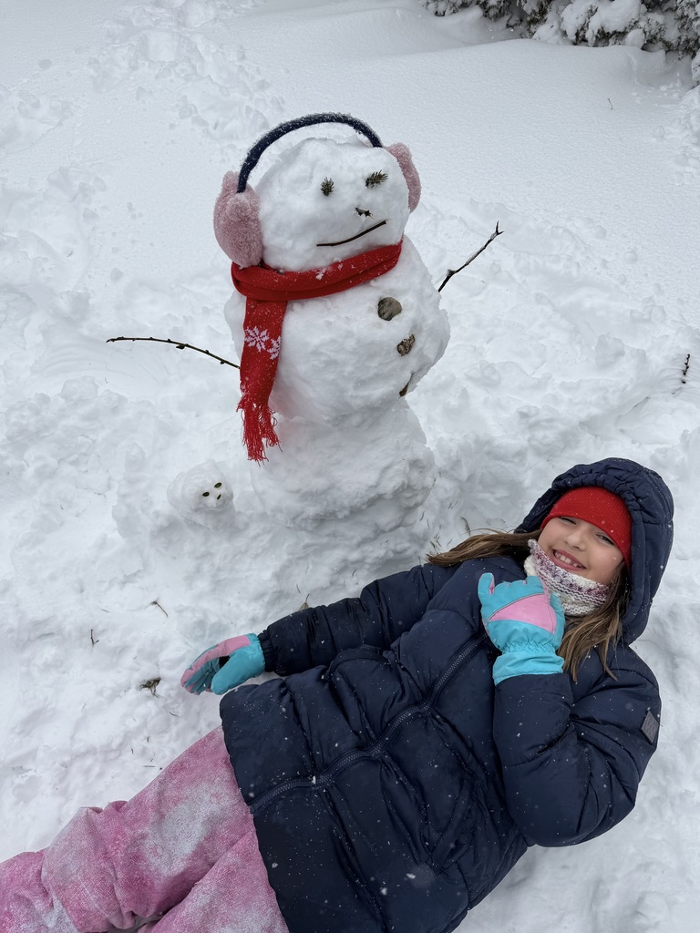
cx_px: 350
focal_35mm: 24
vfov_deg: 71.6
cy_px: 466
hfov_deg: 56.8
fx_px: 647
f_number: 1.78
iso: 80
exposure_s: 1/3145
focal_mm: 6.76
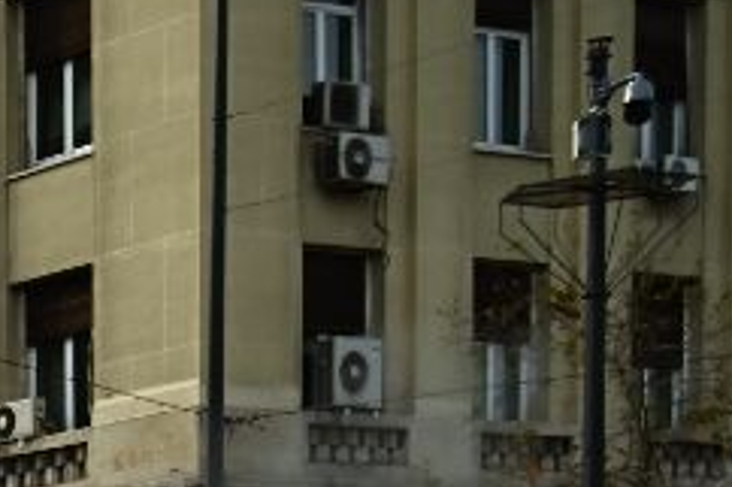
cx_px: -998
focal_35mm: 141
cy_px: 1074
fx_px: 2875
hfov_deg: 11.9
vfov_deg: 8.9
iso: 800
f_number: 4
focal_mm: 28.5
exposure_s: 1/2000
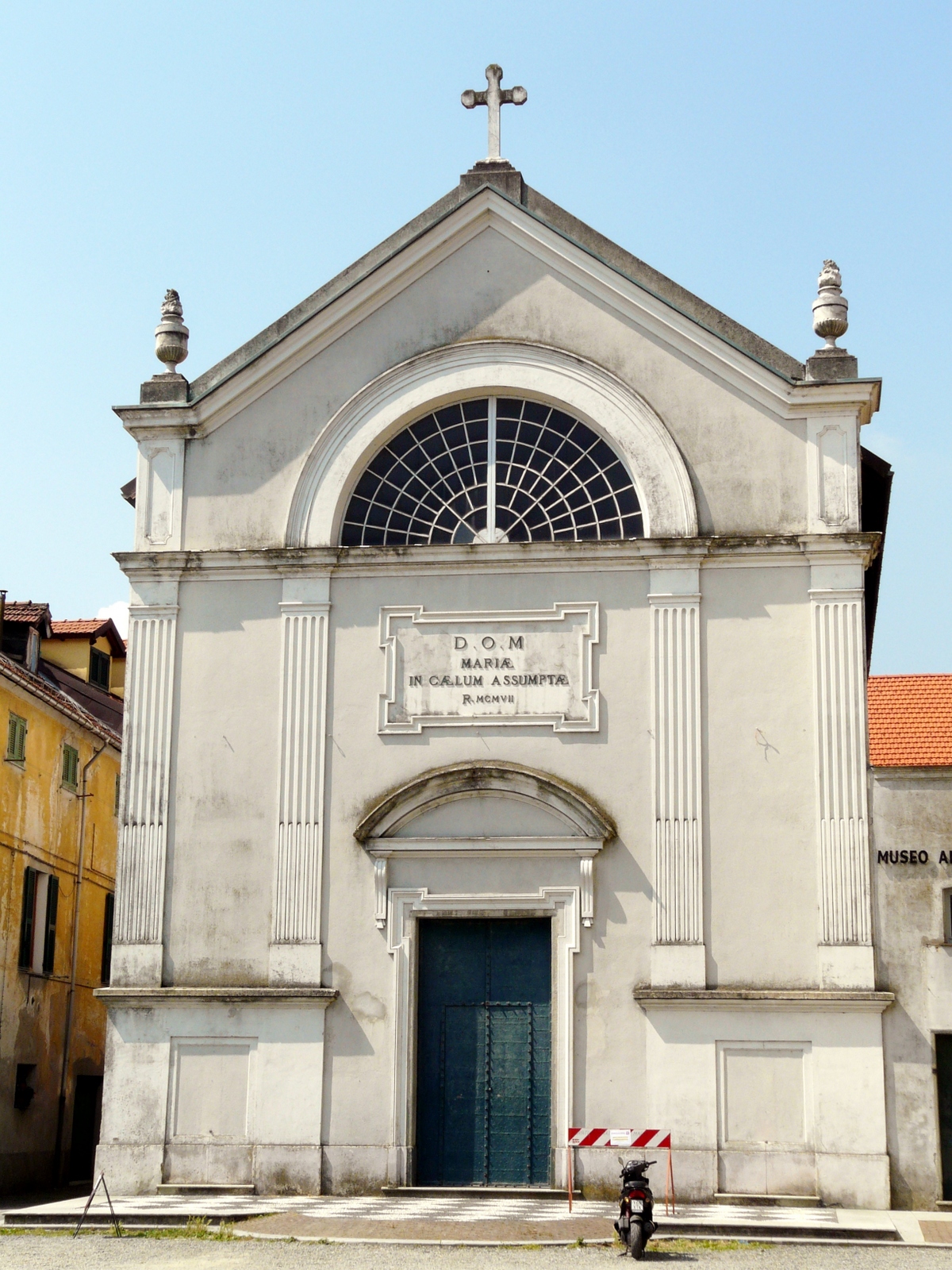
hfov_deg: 25.2
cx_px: 476
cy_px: 635
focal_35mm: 58
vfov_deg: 33.2
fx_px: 2127
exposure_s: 1/500
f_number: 6.3
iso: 100
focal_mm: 9.5
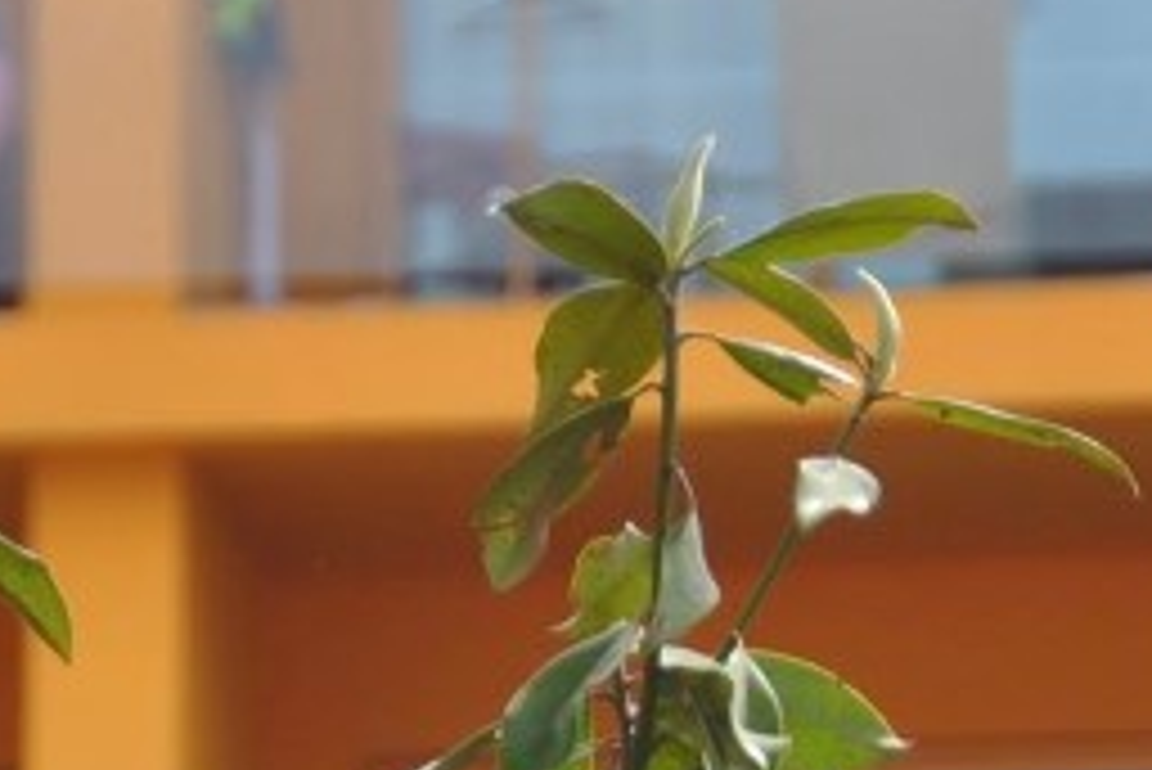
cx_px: 839
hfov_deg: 2.0
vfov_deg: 1.4
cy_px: 401
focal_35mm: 1009
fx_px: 32305
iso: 200
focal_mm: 150
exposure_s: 1/500
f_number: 5.6
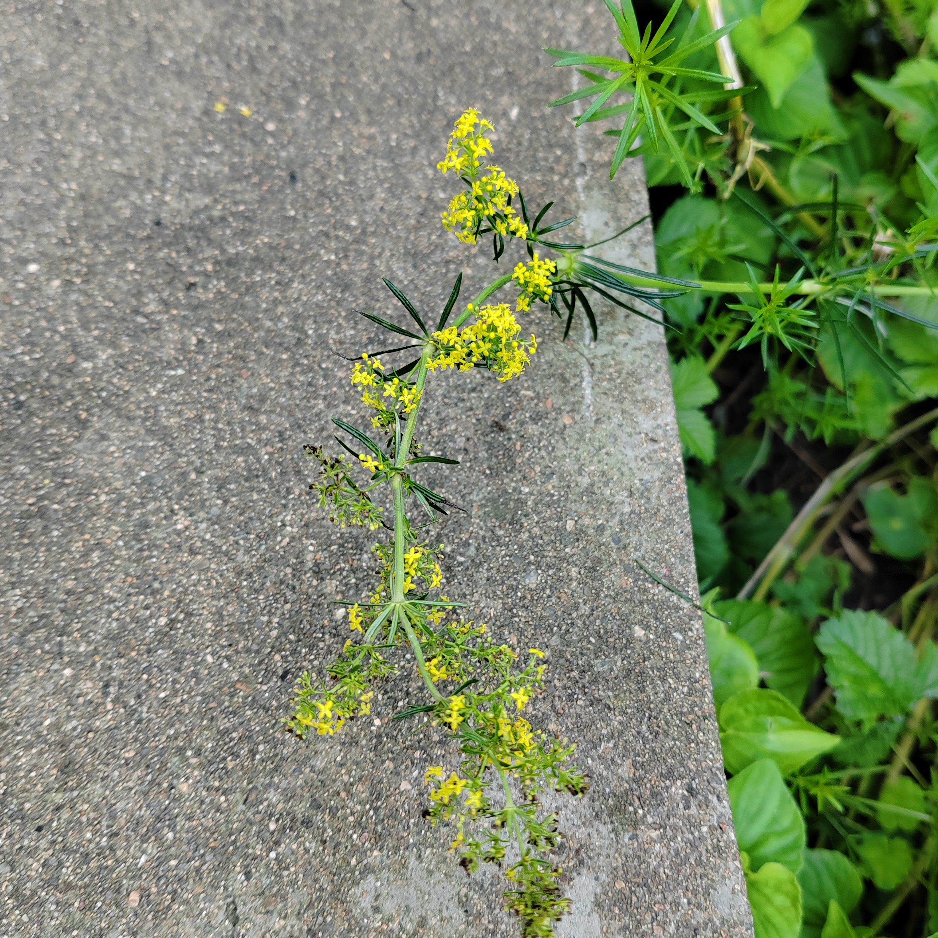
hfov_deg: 44.9
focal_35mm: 37
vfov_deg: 44.9
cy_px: 444
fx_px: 1134
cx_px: 507
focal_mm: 6.14
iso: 250
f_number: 1.8
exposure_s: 1/100
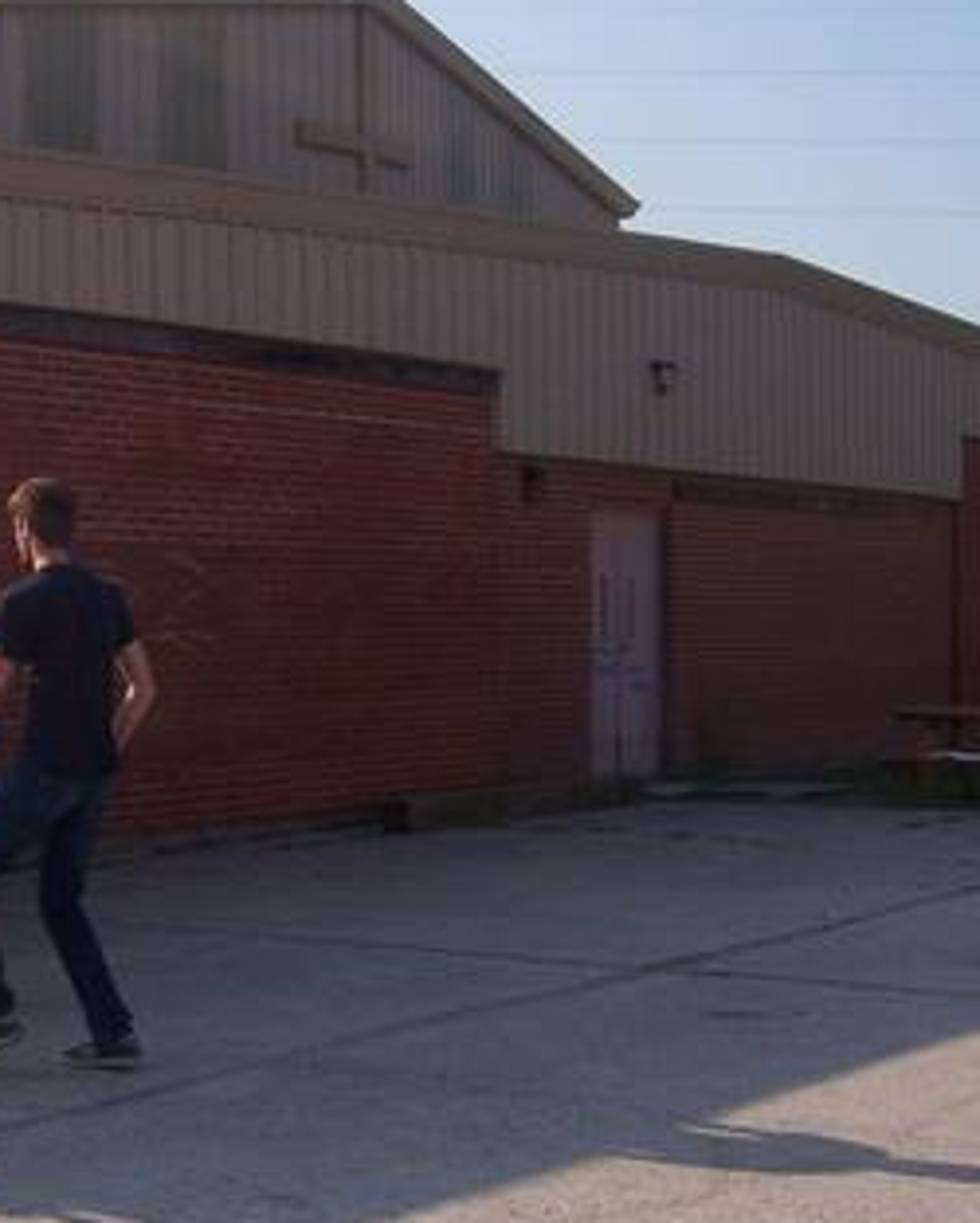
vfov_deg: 26.4
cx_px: 71
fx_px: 2608
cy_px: 666
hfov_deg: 20.8
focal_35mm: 72
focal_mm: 6
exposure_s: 1/750
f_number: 4.8
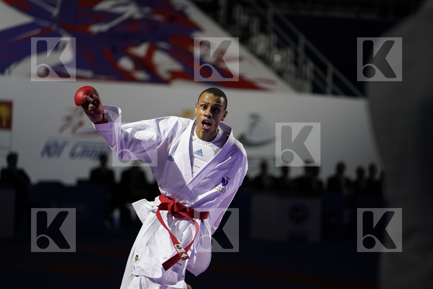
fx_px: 1612
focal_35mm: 134
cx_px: 216
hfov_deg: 15.3
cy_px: 144
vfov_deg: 10.2
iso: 3200
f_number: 2.8
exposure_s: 1/1000
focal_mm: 134
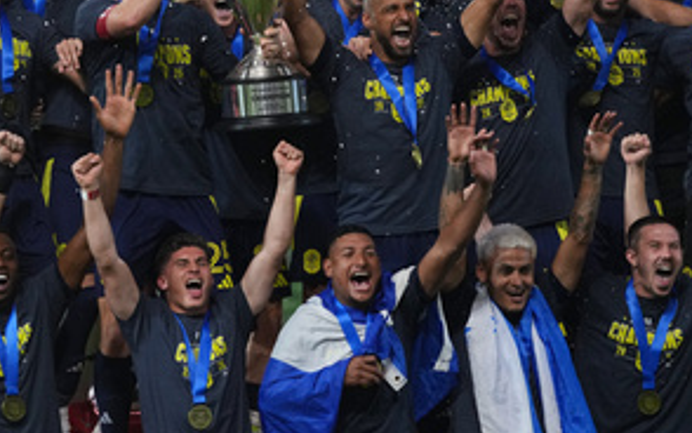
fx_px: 4622
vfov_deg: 5.4
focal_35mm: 245
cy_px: 81
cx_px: 311
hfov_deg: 8.6
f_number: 2.8
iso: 2500
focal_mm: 138
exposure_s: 1/1000
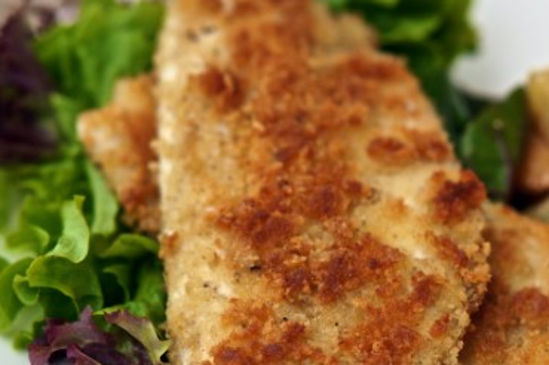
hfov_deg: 8.1
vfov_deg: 5.4
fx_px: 3885
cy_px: 309
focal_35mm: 255
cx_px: 395
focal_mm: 135
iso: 200
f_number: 3.2
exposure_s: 1/160
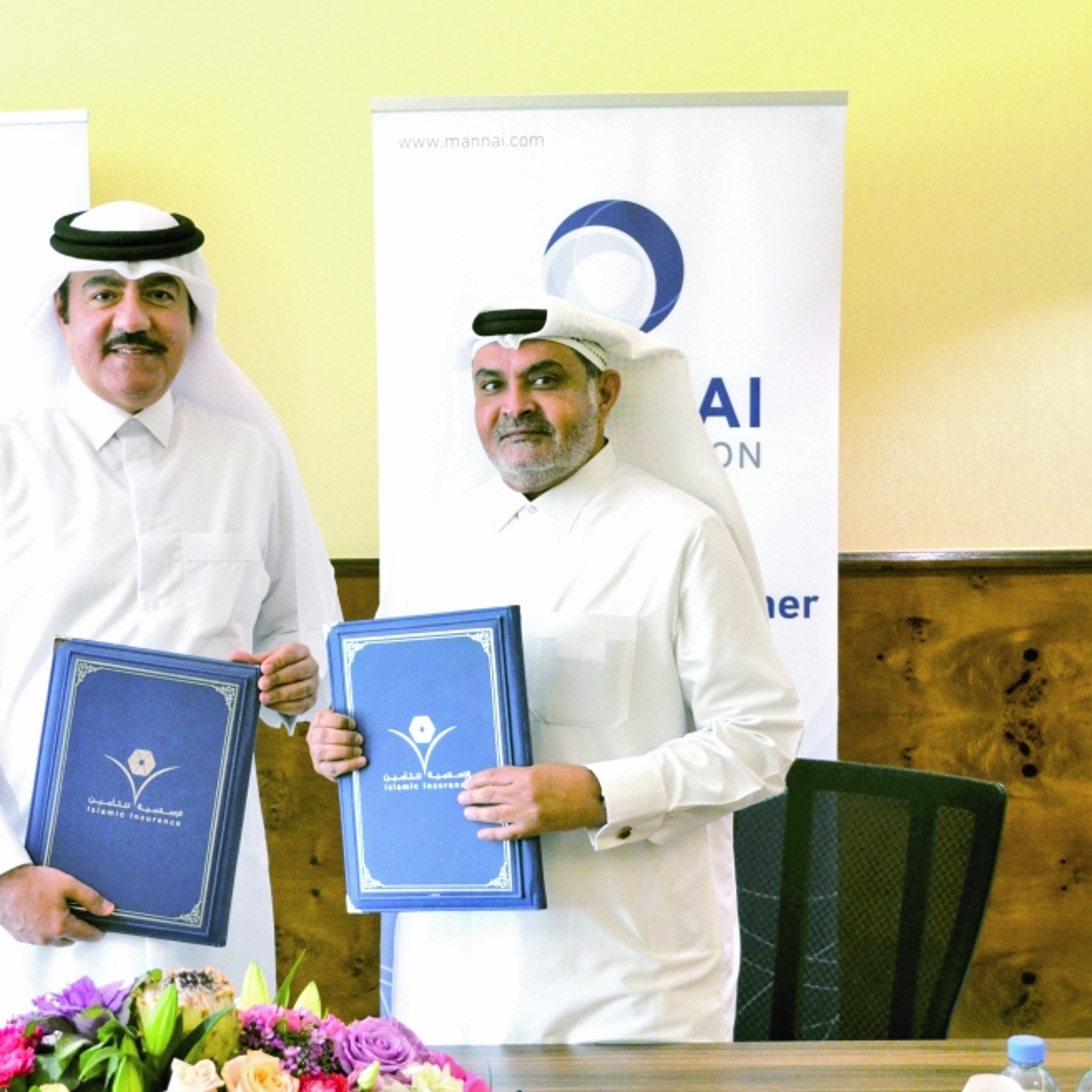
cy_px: 545
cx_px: 304
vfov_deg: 27.7
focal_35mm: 62
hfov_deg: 27.4
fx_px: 2213
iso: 720
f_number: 4.8
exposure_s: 1/60
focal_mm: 32
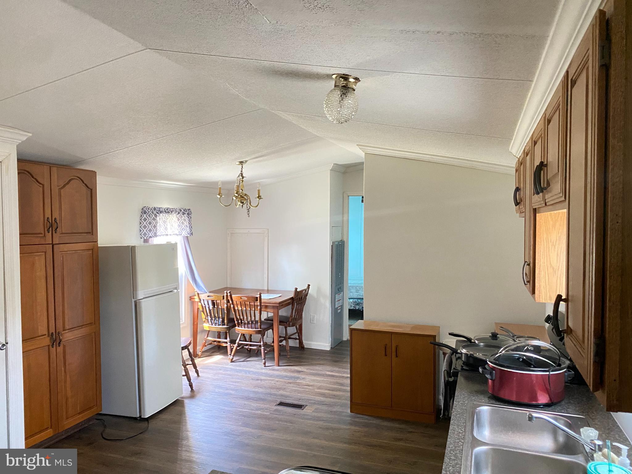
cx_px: 316
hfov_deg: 67.3
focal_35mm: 26
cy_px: 237
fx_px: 475
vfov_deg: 53.1
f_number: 1.8
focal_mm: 4.25
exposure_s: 1/38
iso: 640
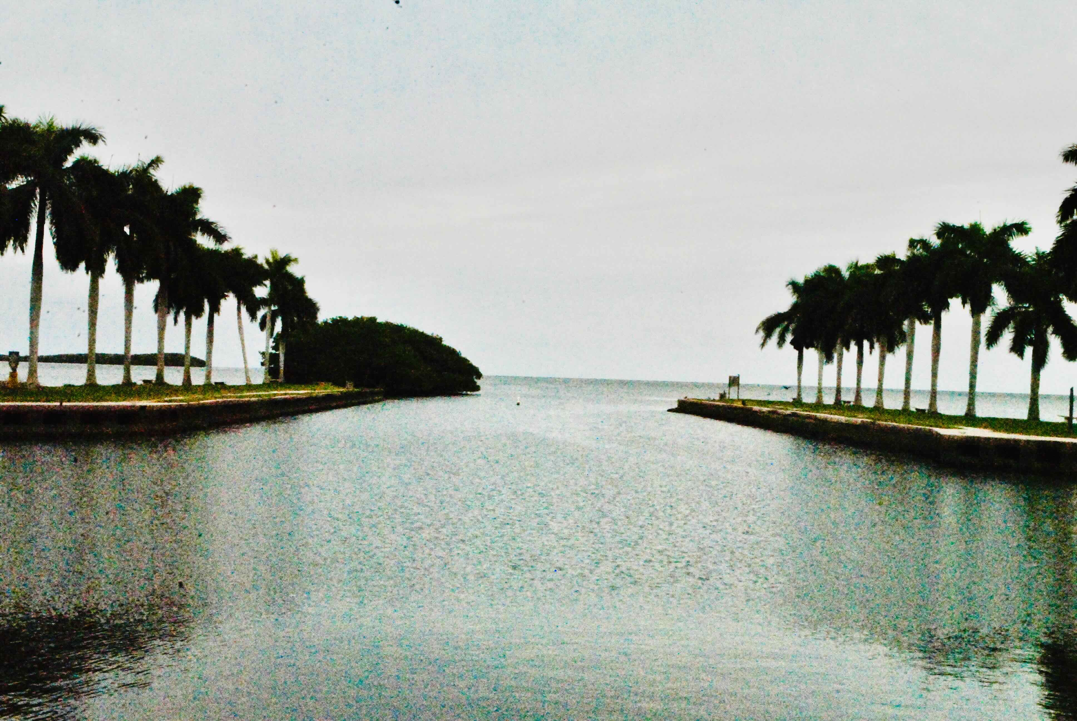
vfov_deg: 26.6
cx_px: 538
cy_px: 360
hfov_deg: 38.8
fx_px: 1528
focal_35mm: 51
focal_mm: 34
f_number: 32
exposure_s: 1/400
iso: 1600
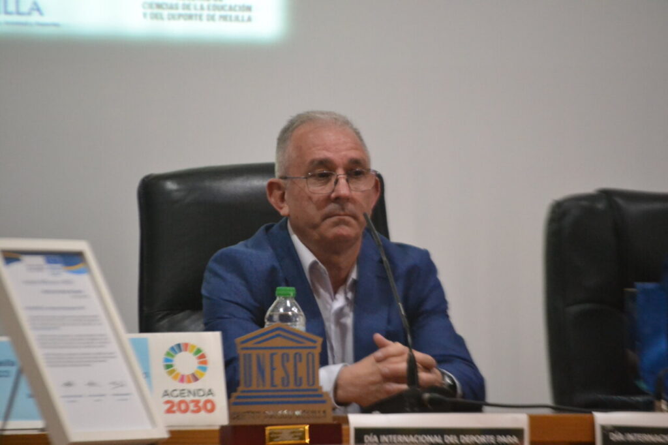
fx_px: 4452
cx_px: 334
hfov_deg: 8.6
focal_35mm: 240
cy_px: 222
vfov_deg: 5.7
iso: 3200
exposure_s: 1/50
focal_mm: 160
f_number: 5.3
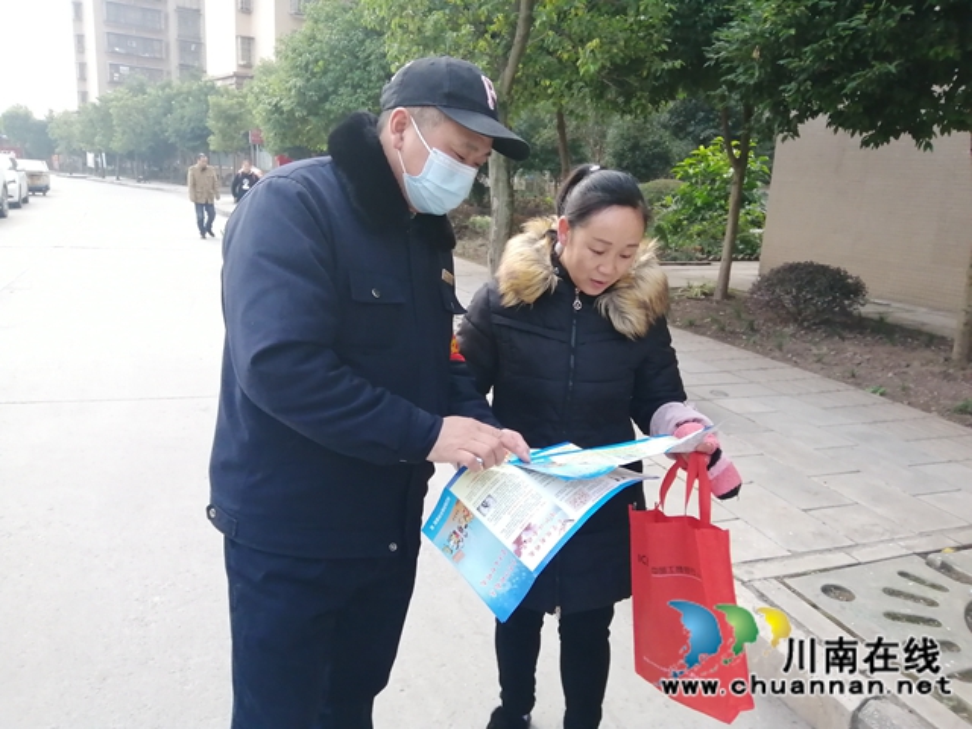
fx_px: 730
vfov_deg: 53.1
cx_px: 486
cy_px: 364
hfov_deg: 67.3
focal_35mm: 26
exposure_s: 1/900
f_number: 1.8
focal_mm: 3.6
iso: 250
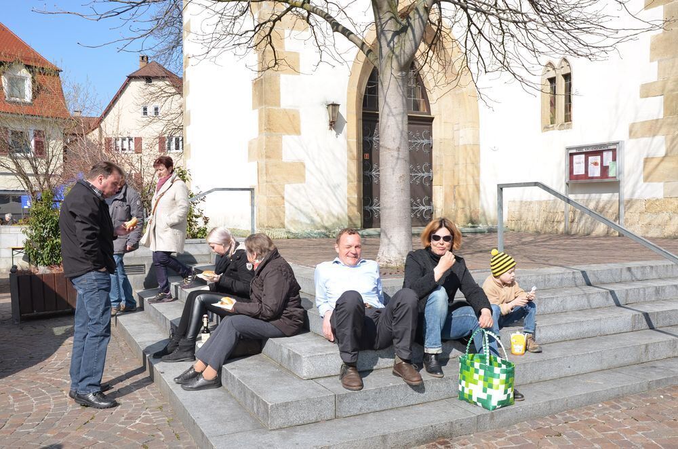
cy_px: 224
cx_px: 339
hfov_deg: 57.3
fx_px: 620
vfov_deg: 39.8
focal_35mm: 33
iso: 100
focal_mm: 22
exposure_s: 1/200
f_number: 7.1
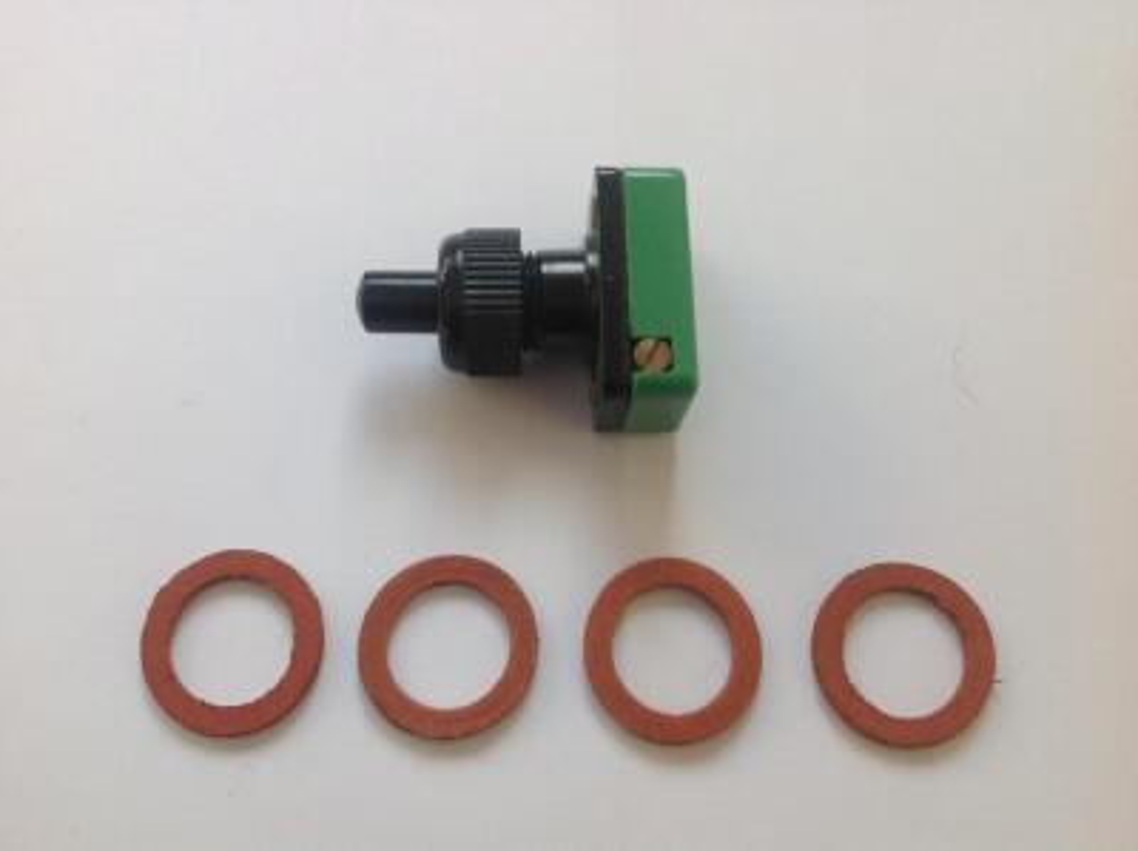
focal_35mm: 35
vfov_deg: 40.6
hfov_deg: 52.7
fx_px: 1149
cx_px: 569
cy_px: 426
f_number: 2.4
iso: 80
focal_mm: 4.28
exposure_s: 1/120
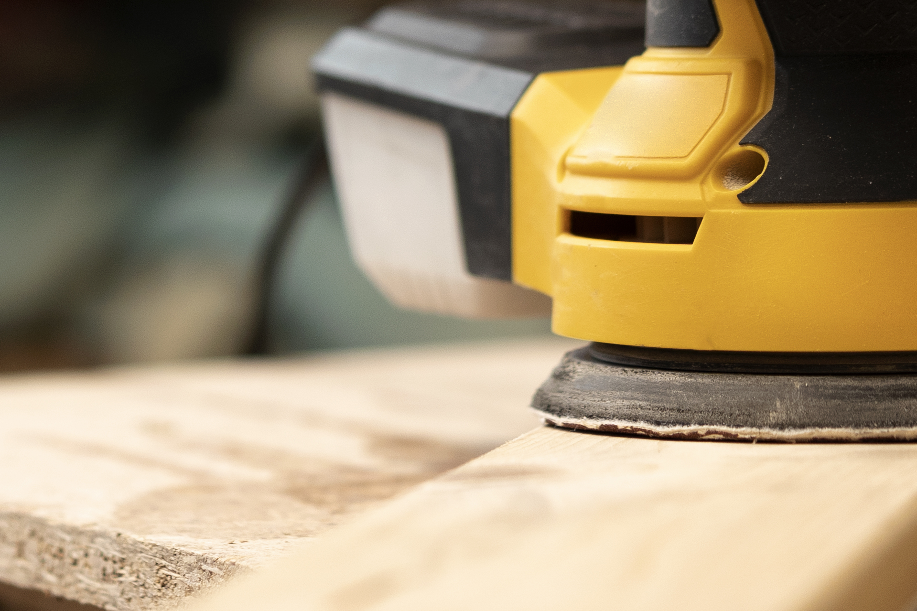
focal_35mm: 172
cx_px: 270
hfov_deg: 11.9
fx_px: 4381
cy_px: -176
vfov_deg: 7.9
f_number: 2.5
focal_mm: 55
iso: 400
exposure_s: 1/100
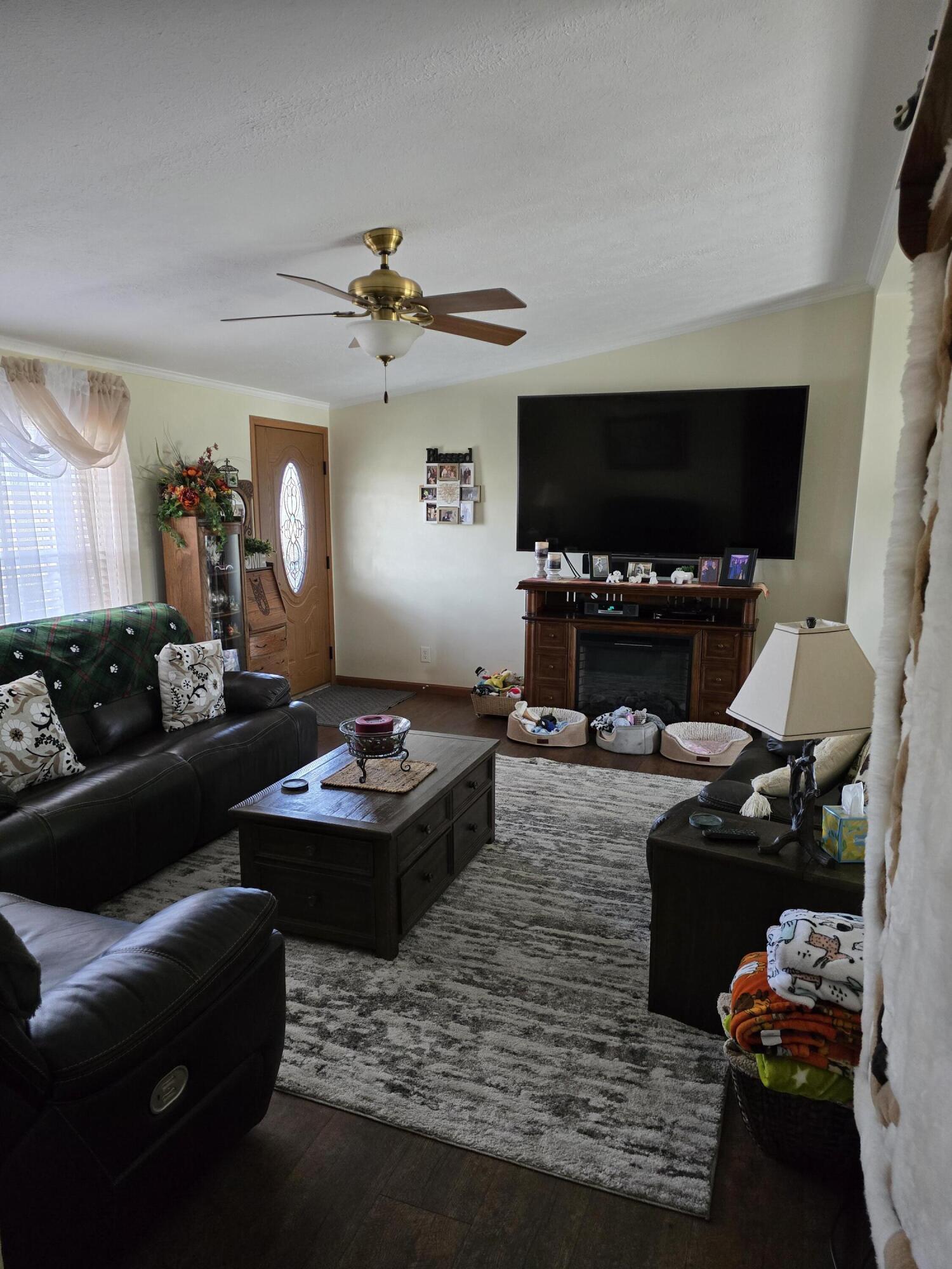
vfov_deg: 73.9
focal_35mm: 23
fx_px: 843
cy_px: 634
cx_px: 476
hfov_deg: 58.9
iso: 640
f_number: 1.7
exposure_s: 1/120
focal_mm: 6.3
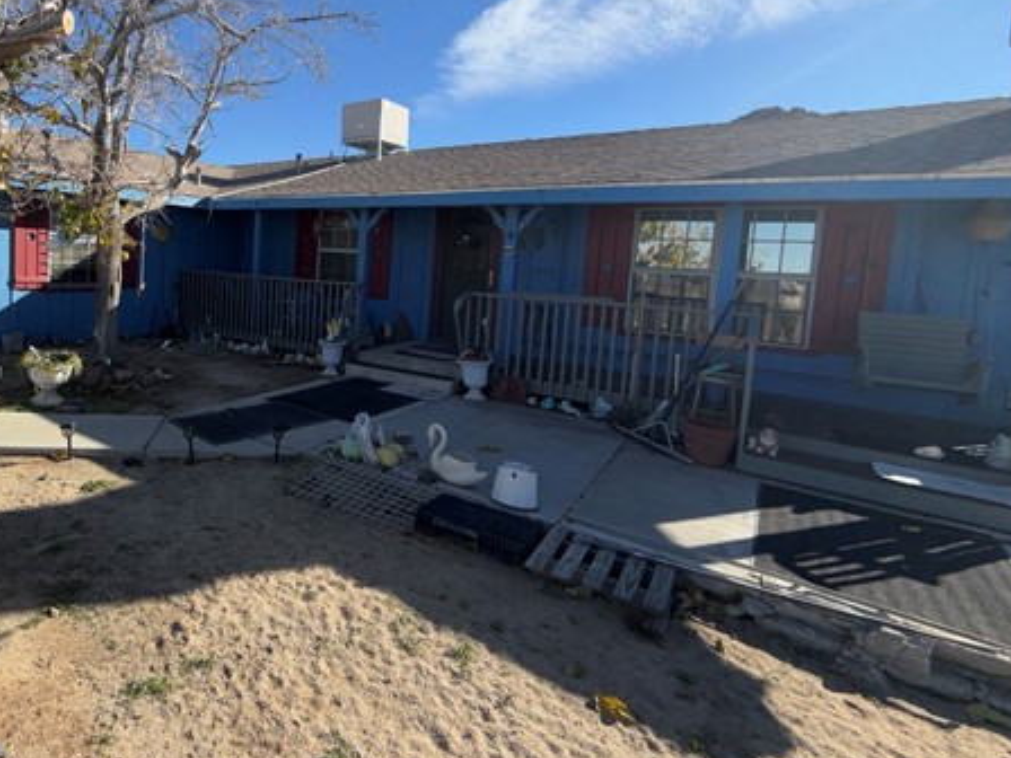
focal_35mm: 20
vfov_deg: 65.3
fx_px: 584
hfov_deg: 78.1
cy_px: 300
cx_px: 309
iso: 16
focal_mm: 2.22
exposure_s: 1/1613
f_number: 2.2
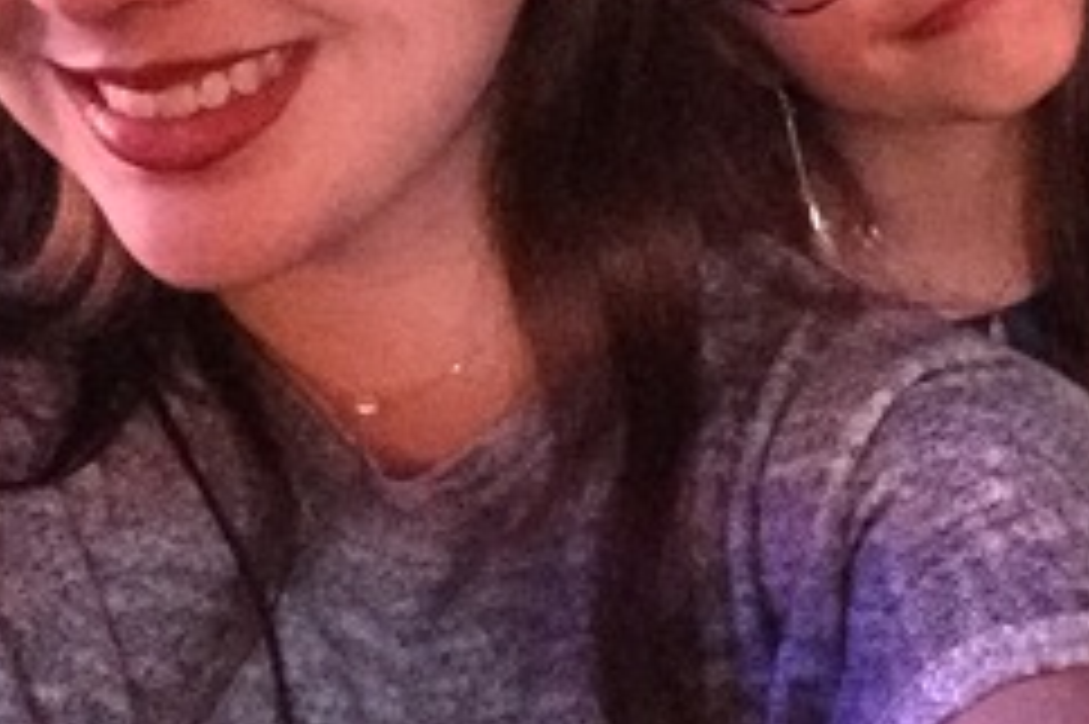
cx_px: 742
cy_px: 373
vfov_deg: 21.2
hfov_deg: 31.2
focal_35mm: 64
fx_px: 1935
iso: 1600
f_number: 2.2
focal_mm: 2.65
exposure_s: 1/15
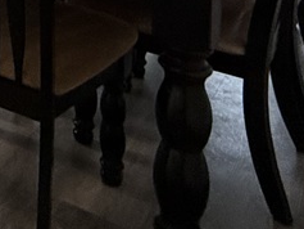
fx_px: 747
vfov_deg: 14.2
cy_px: -247
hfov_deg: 17.1
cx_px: -298
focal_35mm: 85
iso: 320
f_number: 2.2
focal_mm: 2.22
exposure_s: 1/120
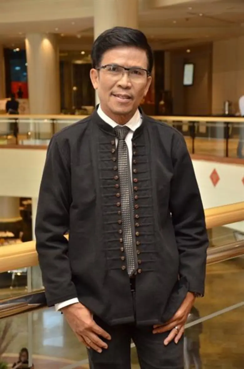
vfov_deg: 27.1
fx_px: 767
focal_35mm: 75
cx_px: 122
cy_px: 184
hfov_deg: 18.1
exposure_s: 1/80
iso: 1600
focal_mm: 50
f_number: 4.8
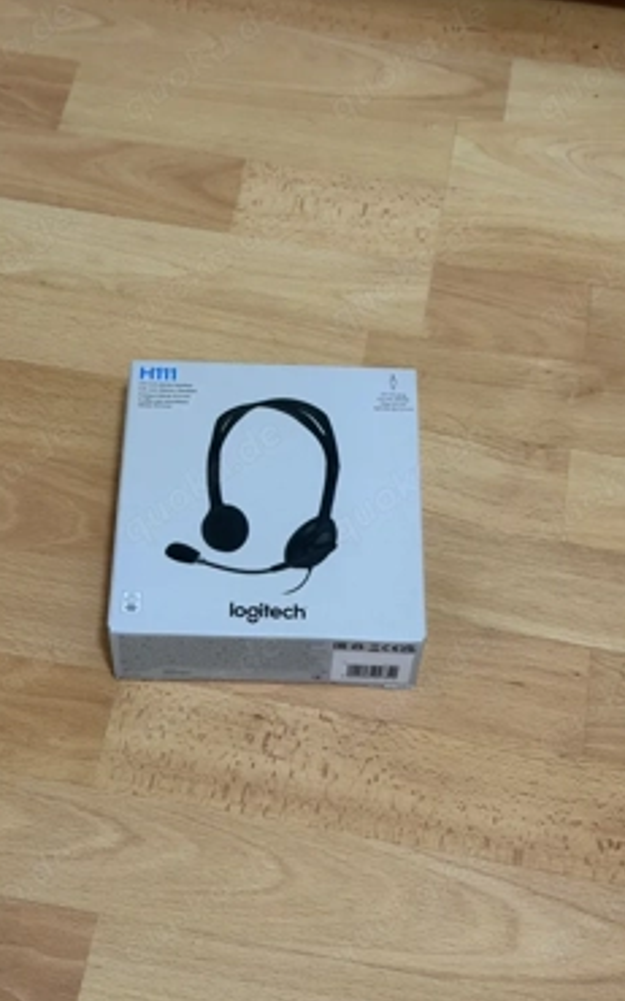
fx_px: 1500
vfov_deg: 36.9
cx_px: 260
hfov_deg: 23.5
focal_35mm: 55
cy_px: 511
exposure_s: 1/40
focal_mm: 6.76
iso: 500
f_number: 1.78
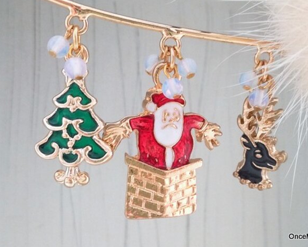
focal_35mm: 47
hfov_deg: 39.5
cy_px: 123
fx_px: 428
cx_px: 165
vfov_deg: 32.1
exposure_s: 1/33.3
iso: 160
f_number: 2
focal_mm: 3.79
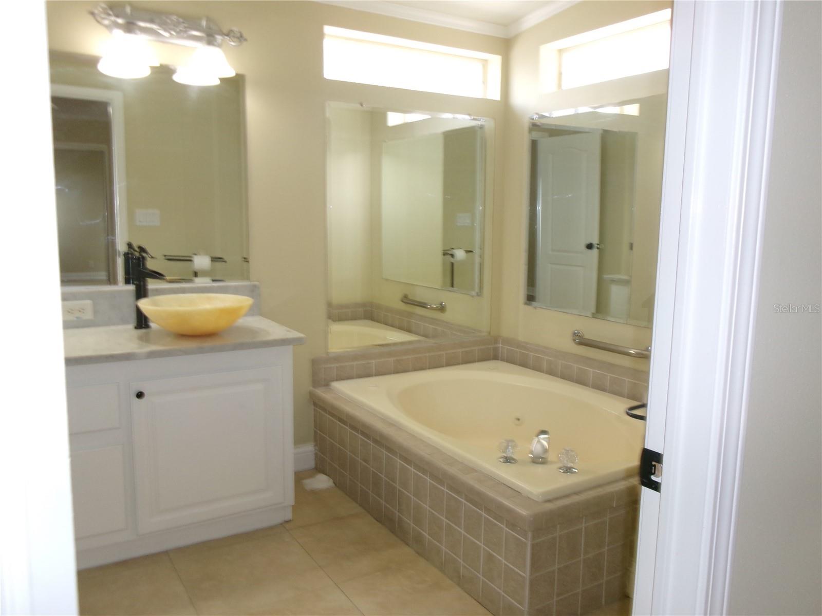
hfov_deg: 63.4
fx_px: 665
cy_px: 308
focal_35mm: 28
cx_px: 411
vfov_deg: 49.7
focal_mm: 5.1
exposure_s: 1/34
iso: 164
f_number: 3.9
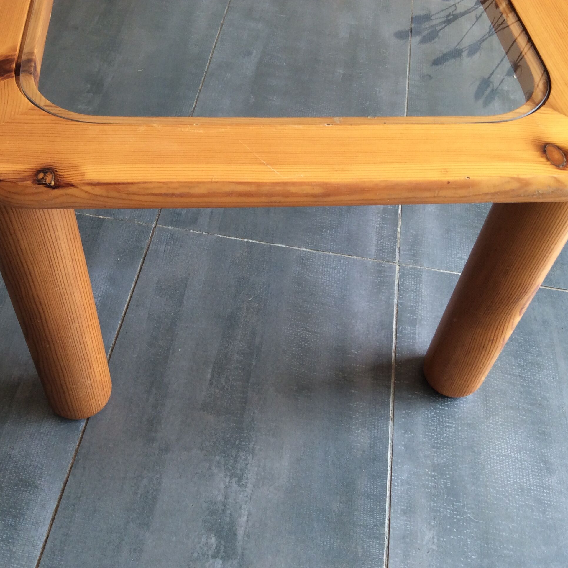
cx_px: 264
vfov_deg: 43.9
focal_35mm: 38
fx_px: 705
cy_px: 283
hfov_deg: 43.8
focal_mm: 3.3
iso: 50
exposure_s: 1/100
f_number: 2.4
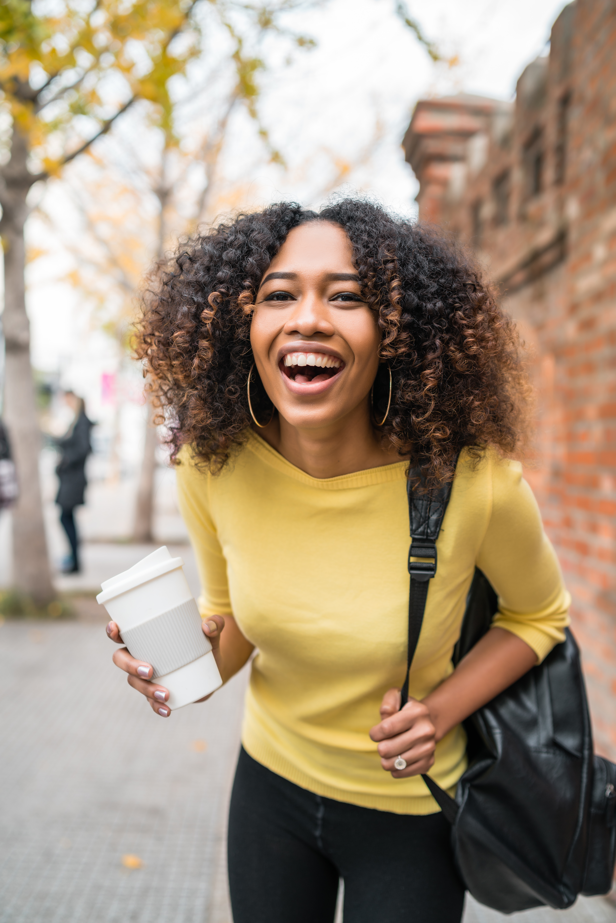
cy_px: 462
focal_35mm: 35
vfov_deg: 54.4
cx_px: 308
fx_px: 898
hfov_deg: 37.9
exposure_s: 1/250
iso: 100
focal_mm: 35
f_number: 2.2
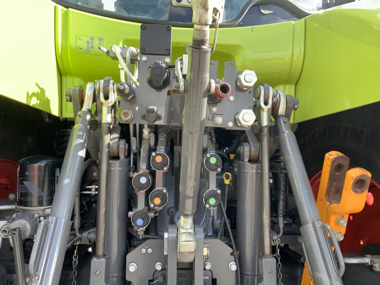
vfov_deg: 48.2
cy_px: 142
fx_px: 318
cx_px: 190
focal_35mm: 29
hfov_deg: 61.7
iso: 16
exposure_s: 1/192
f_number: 1.8
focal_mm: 3
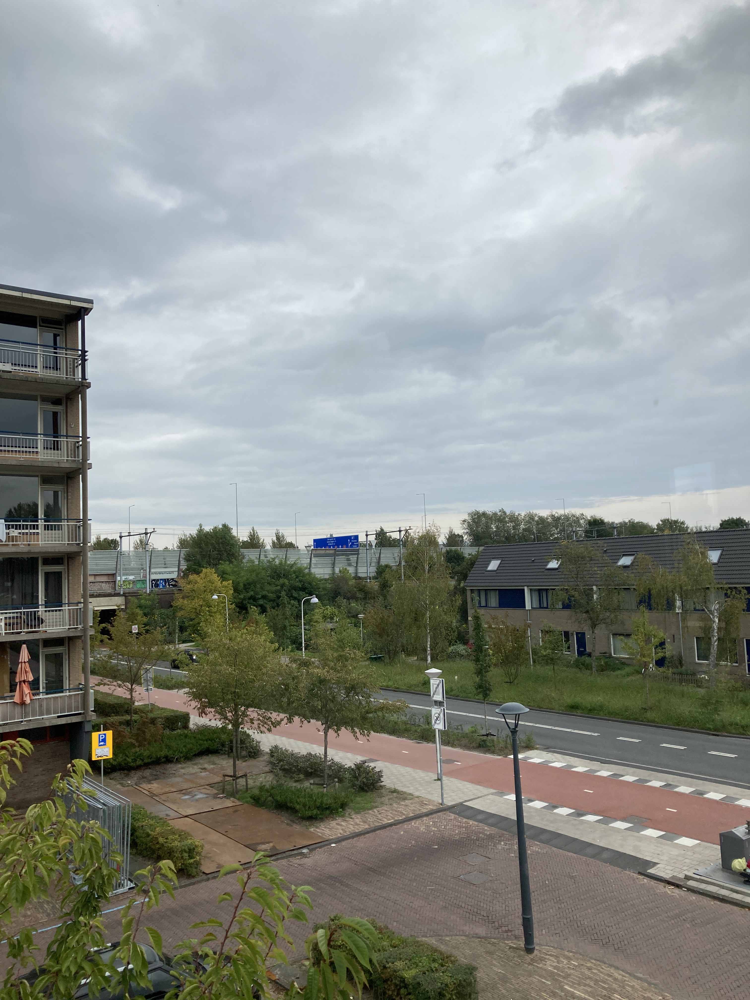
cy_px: 500
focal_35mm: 28
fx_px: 809
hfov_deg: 49.7
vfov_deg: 63.4
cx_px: 375
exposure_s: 1/1715
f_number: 1.8
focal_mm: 3.99
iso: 20
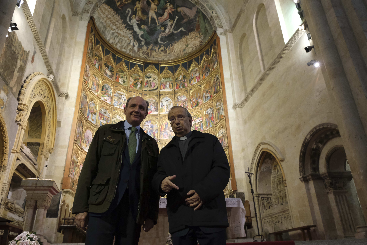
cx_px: 184
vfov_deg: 47.9
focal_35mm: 27
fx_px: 275
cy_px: 122
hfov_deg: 67.4
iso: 4000
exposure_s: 1/80
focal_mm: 18
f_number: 4.5
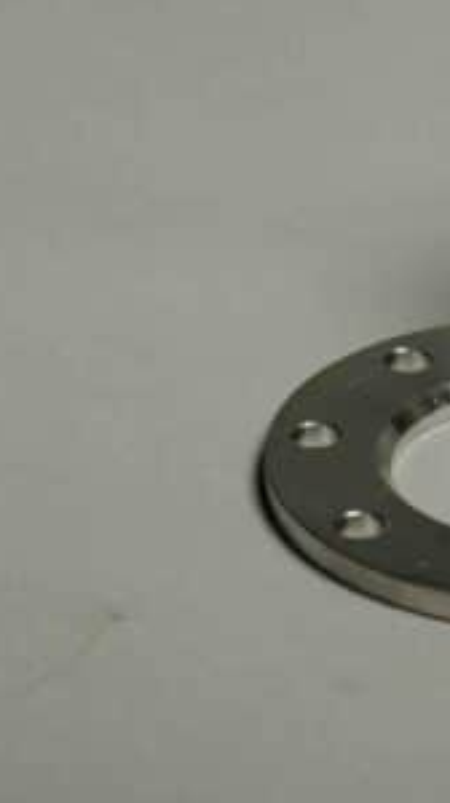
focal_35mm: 268
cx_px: 948
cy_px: 193
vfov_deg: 8.0
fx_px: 5704
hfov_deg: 4.4
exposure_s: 1/250
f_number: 7.1
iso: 100
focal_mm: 50
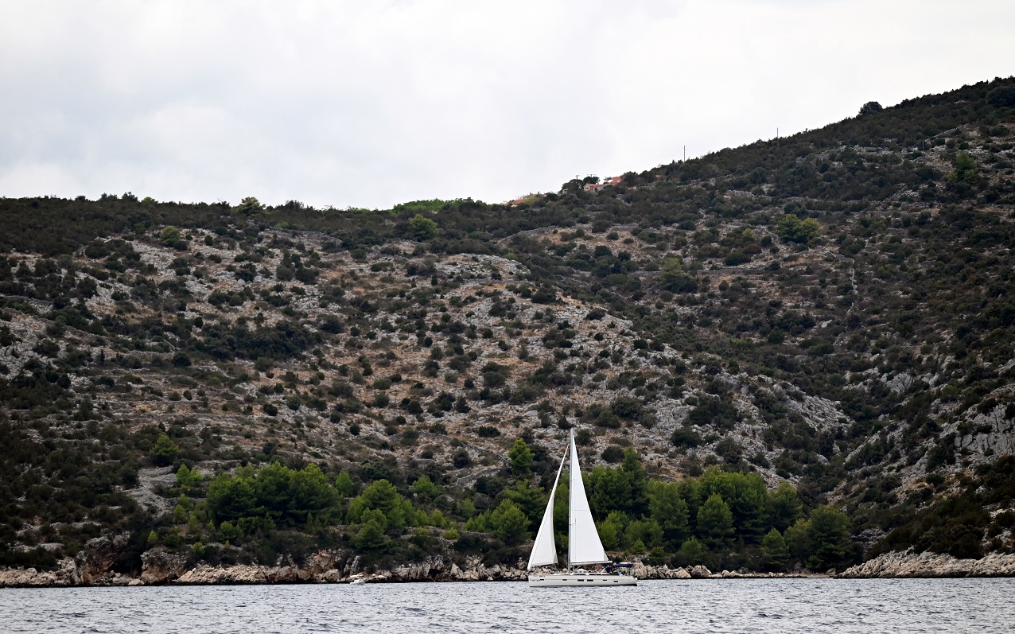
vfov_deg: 8.1
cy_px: 320
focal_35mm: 161
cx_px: 507
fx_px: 4453
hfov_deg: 13.0
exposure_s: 1/800
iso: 400
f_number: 4.8
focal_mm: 155
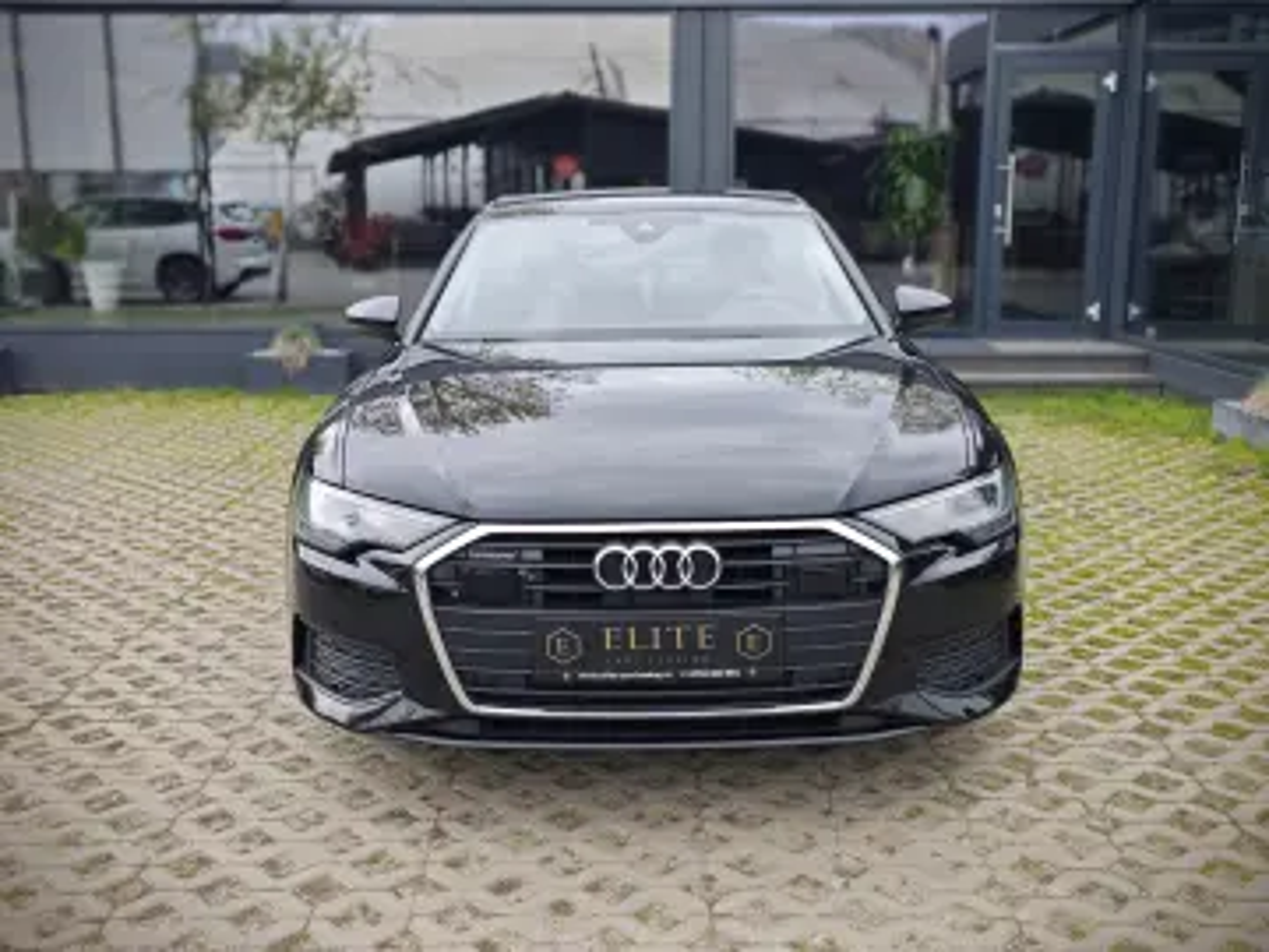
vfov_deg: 40.7
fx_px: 1283
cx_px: 634
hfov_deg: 52.6
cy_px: 476
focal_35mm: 35
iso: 50
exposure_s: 1/429
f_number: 1.4
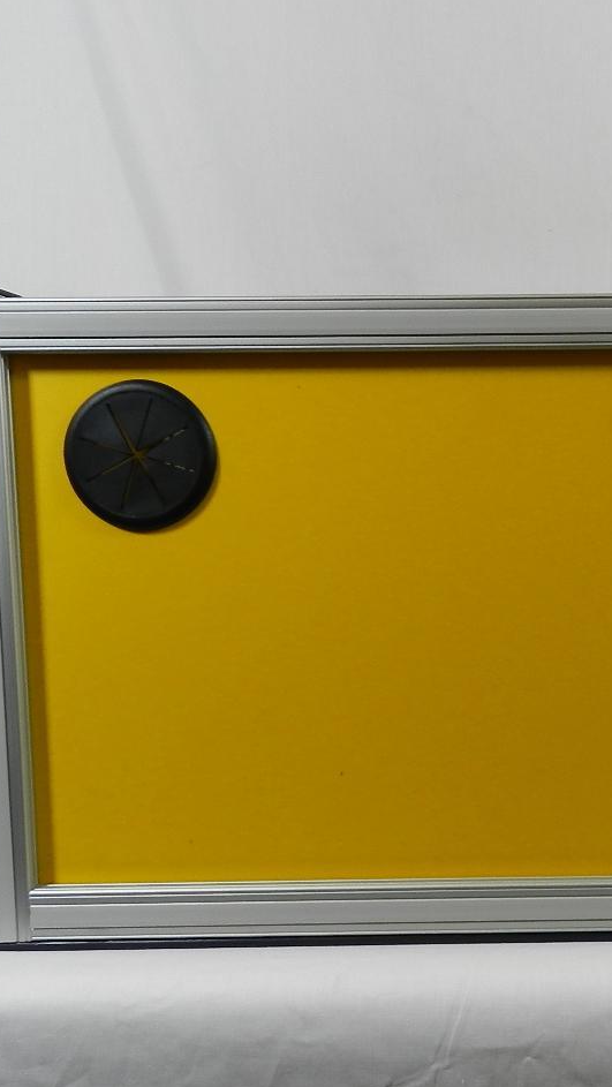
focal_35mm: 34
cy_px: 549
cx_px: 591
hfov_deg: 32.3
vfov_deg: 58.0
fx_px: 980
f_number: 3.4
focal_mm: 4
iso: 160
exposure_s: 1/60
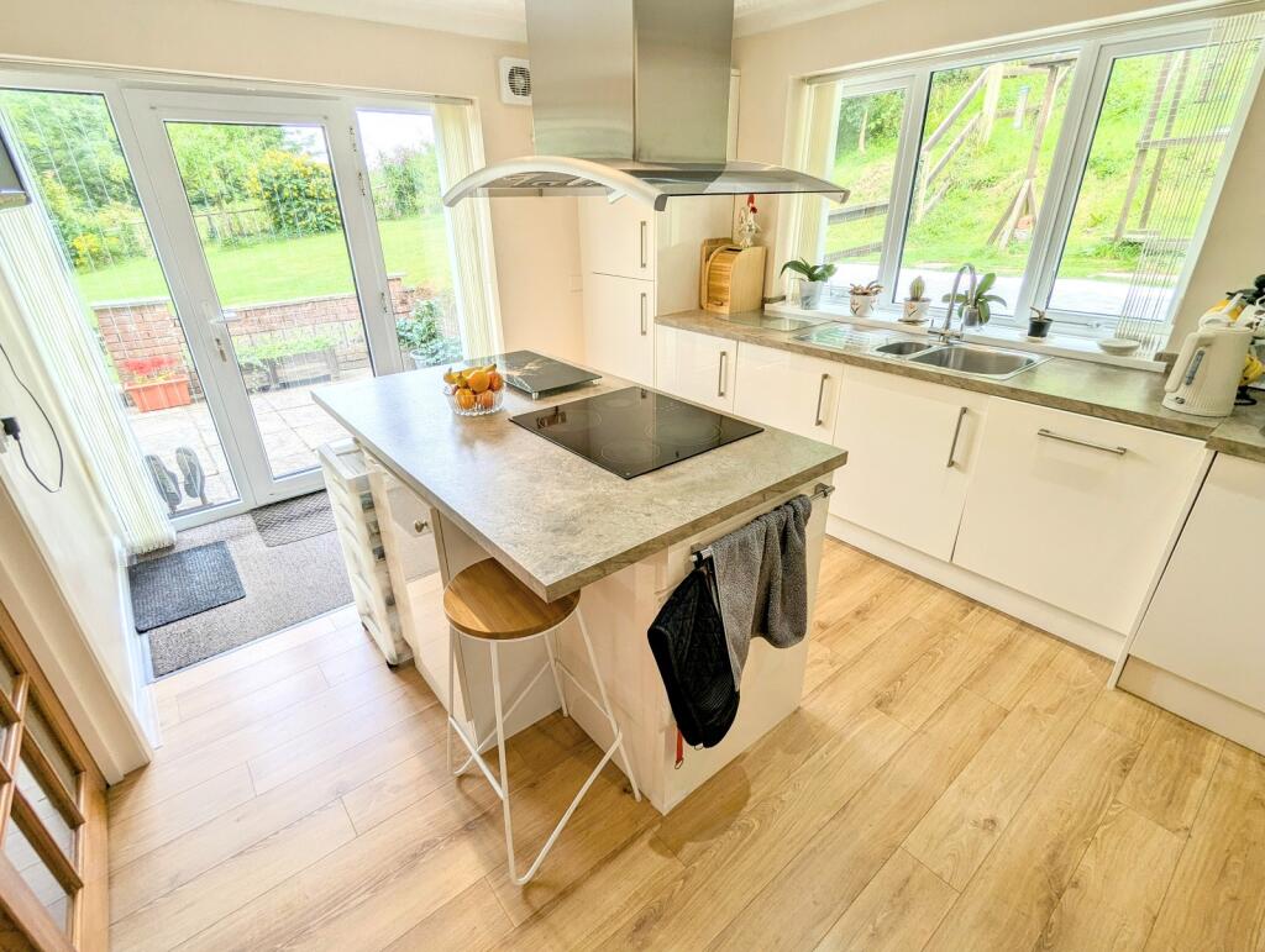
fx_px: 586
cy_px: 476
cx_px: 632
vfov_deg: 78.2
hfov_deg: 94.4
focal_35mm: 16
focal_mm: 2.35
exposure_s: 1/129
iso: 50
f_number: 2.2
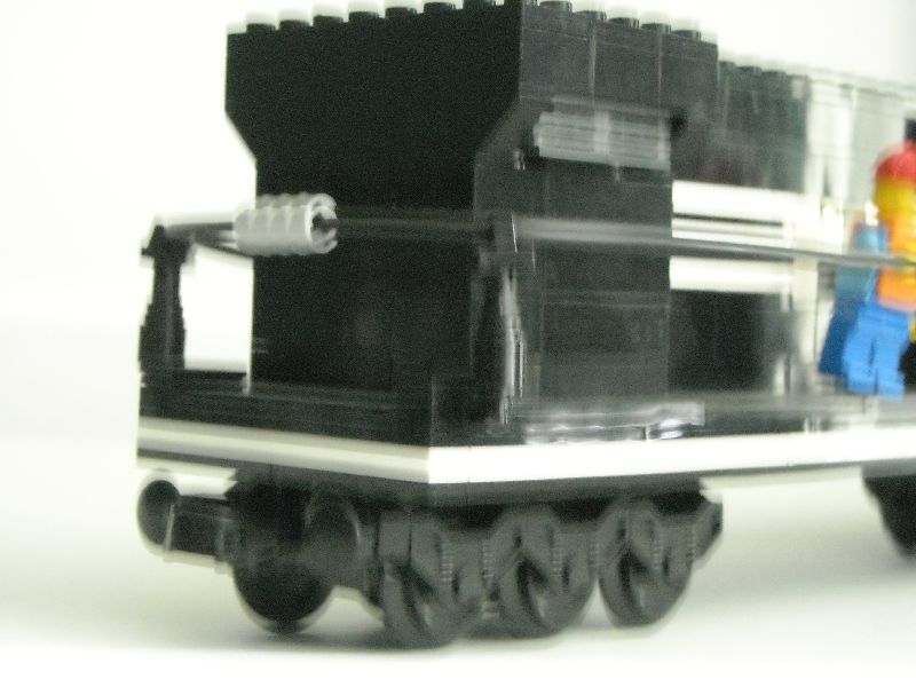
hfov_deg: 23.3
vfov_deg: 17.6
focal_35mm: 84
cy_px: 344
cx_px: 458
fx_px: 2223
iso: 800
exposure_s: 1/2.5
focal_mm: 13.73
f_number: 4.1
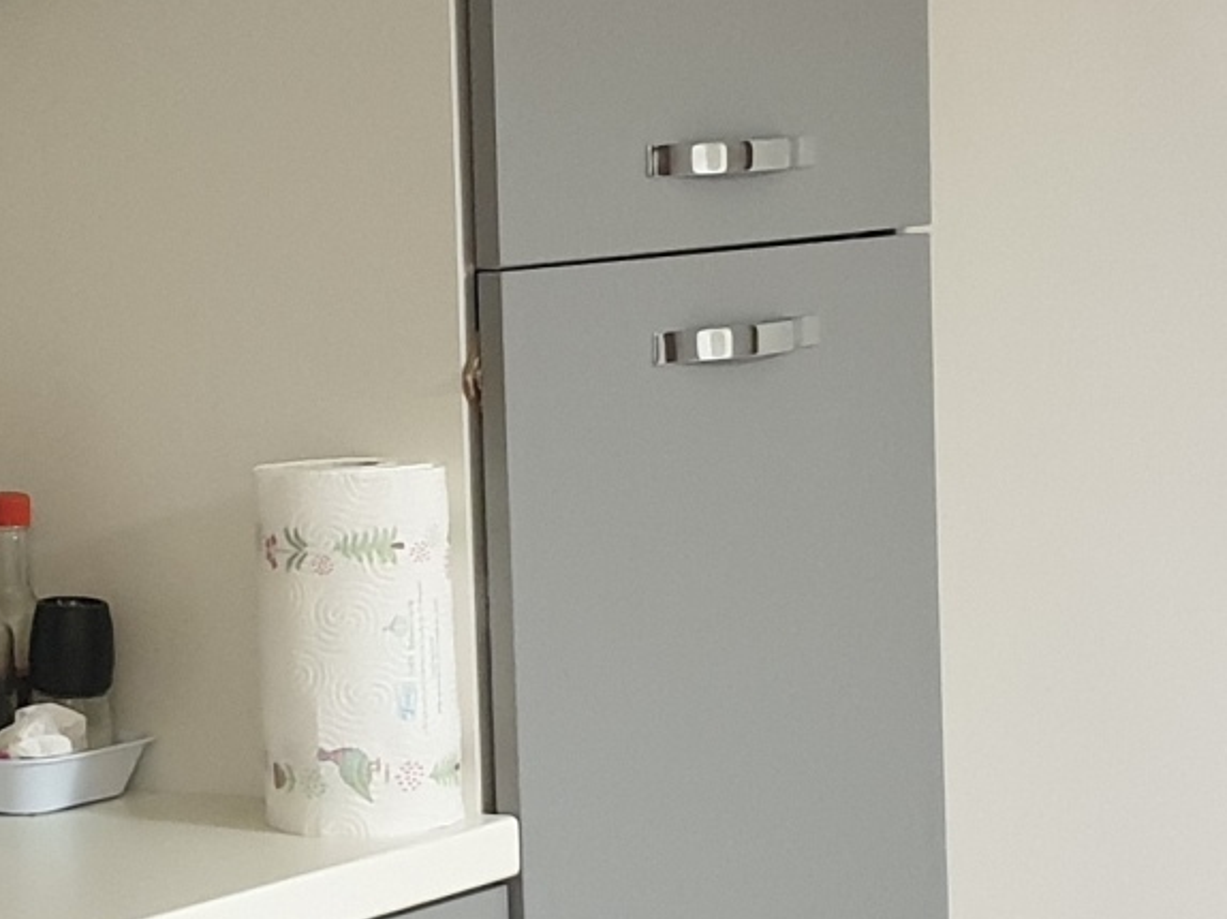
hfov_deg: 16.8
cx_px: 239
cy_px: 628
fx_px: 4110
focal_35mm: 116
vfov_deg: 12.7
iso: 320
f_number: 1.5
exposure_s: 1/50
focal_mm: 4.3
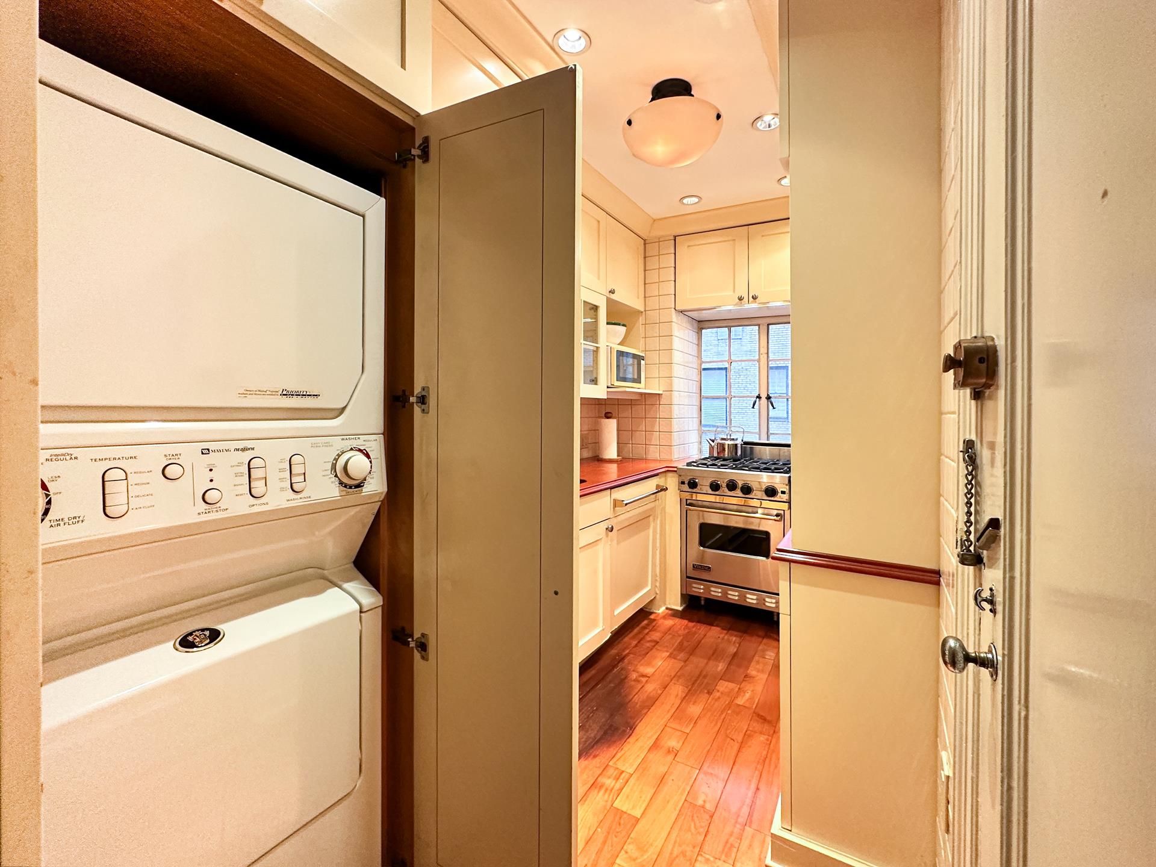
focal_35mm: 14
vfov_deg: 85.7
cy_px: 434
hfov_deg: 102.1
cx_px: 578
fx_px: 468
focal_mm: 2.22
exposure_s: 1/60
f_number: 2.2
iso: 250
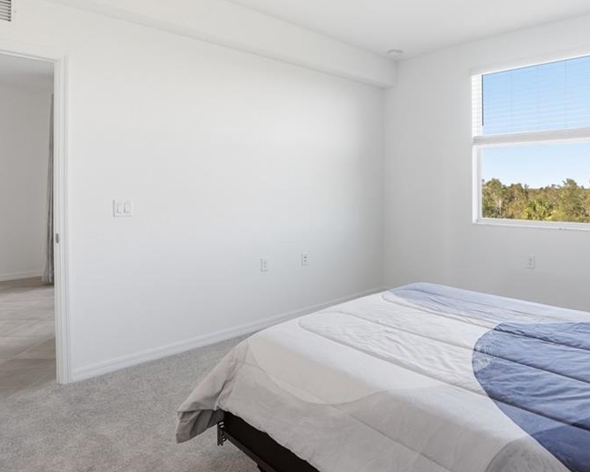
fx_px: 402
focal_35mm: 23
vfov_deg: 60.5
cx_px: 366
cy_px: 194
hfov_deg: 71.5
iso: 400
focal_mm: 16
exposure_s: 1/320
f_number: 5.6
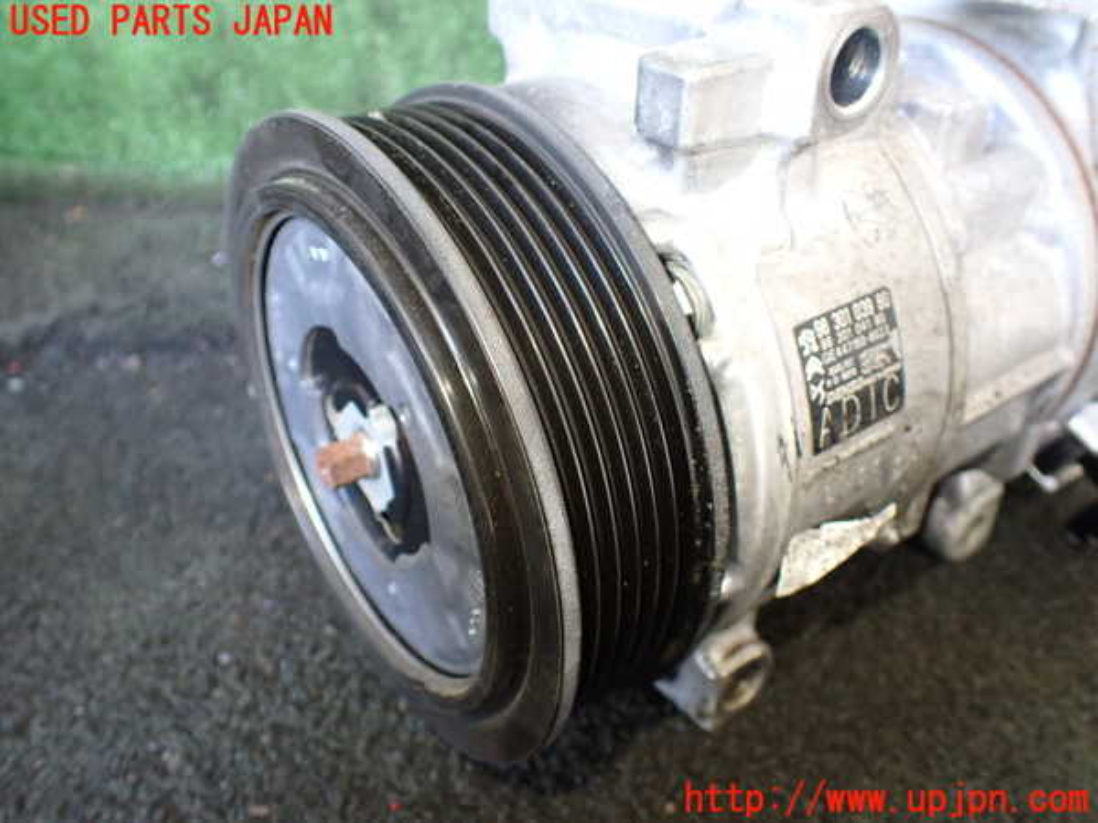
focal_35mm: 30
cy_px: 412
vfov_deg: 46.8
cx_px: 549
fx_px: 952
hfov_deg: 60.0
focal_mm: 5.4
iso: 800
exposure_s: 1/80
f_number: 2.3
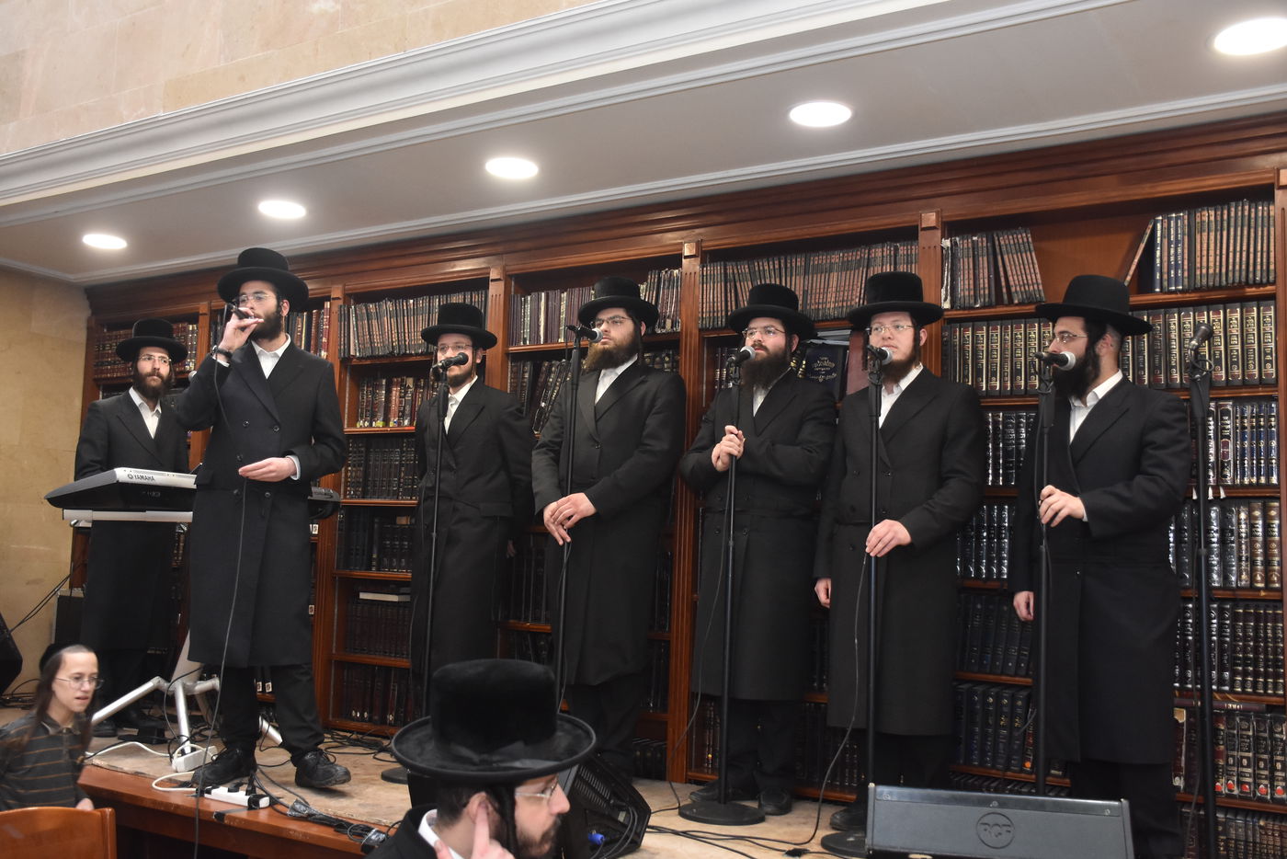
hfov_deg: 55.1
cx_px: 644
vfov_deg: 38.4
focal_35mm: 34
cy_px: 430
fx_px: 1234
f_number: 5.6
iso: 1600
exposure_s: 1/100
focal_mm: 23
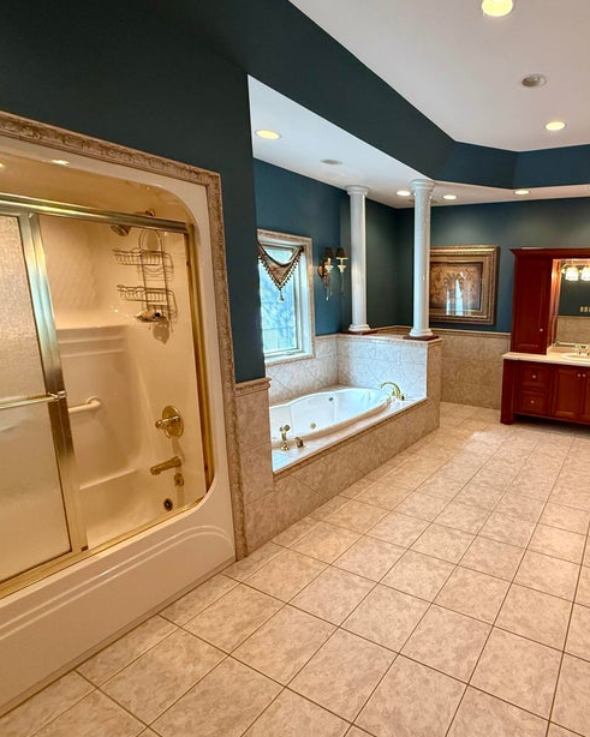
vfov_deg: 83.3
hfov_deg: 66.1
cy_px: 370
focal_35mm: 19
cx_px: 448
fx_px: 415
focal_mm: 2.22
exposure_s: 1/120
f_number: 2.2
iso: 400
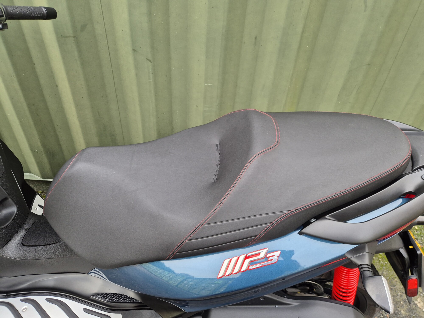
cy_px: 159
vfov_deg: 58.9
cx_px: 212
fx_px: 282
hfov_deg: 73.9
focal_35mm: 23
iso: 160
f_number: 1.8
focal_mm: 5.4
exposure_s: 1/180
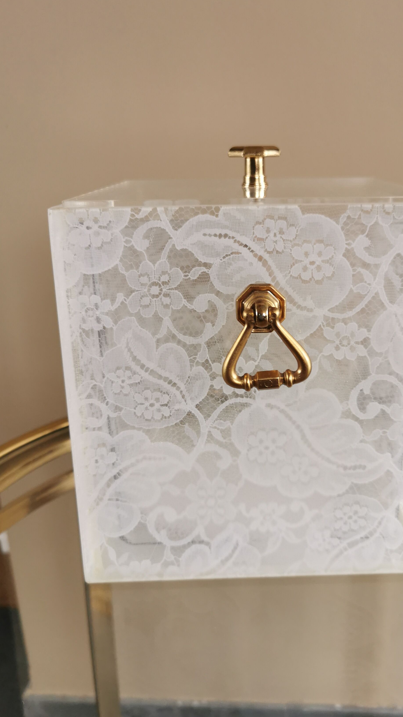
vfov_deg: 59.5
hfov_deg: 35.4
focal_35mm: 33
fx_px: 627
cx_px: 262
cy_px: 340
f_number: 1.6
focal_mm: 5.56
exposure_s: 1/60
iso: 125
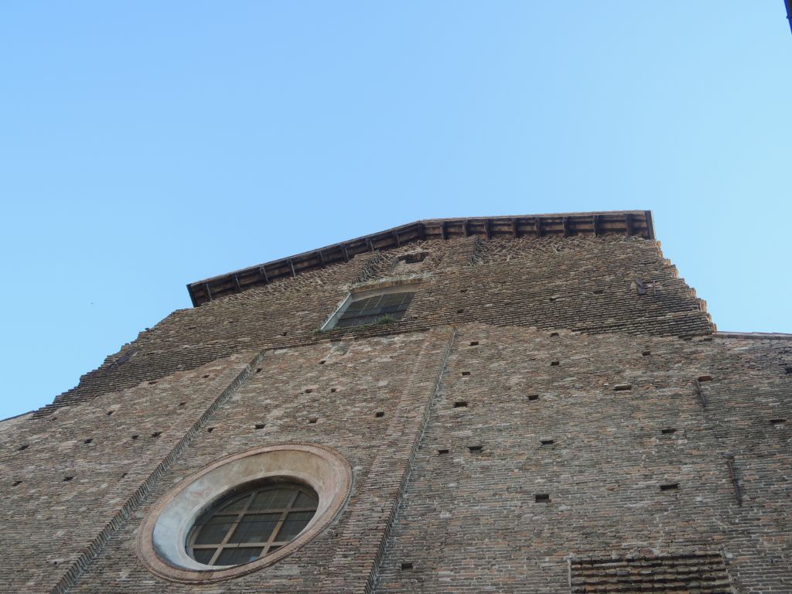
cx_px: 396
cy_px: 297
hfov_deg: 58.4
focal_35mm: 31
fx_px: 709
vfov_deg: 45.4
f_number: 3
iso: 100
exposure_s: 1/250
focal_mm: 5.5
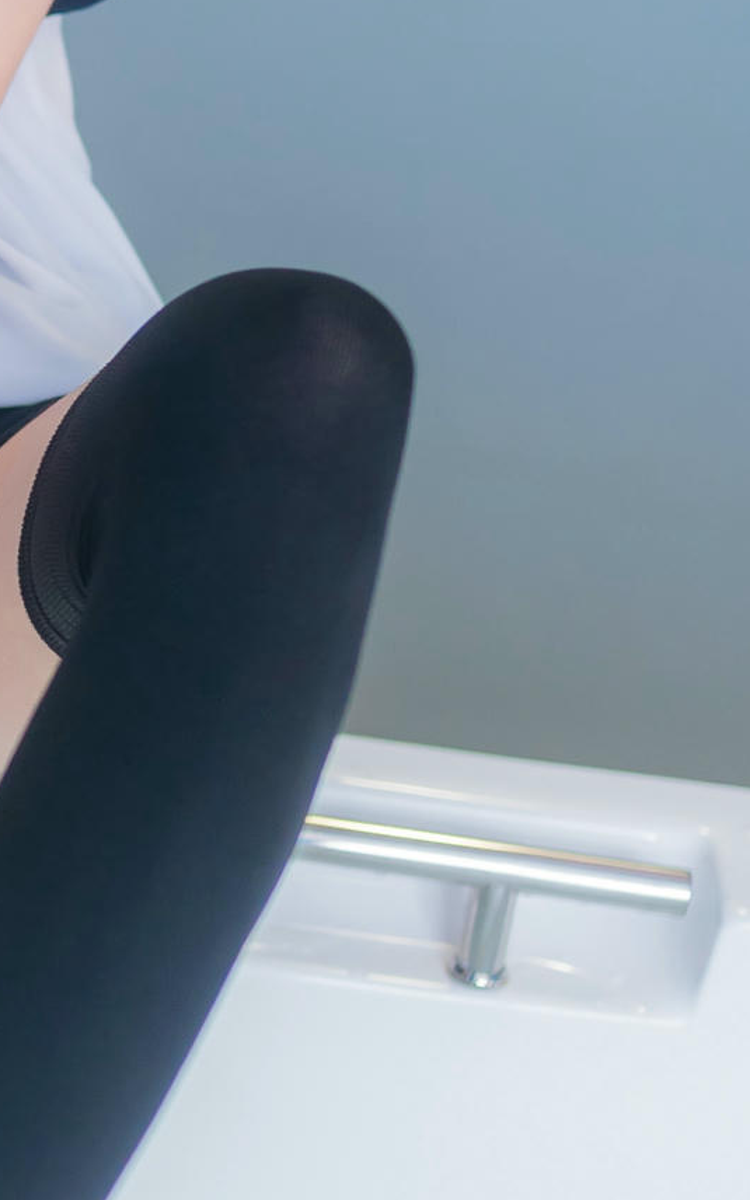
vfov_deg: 16.7
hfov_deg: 10.2
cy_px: 379
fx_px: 4088
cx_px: -311
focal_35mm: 125
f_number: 1.8
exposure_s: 1/125
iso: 800
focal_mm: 35
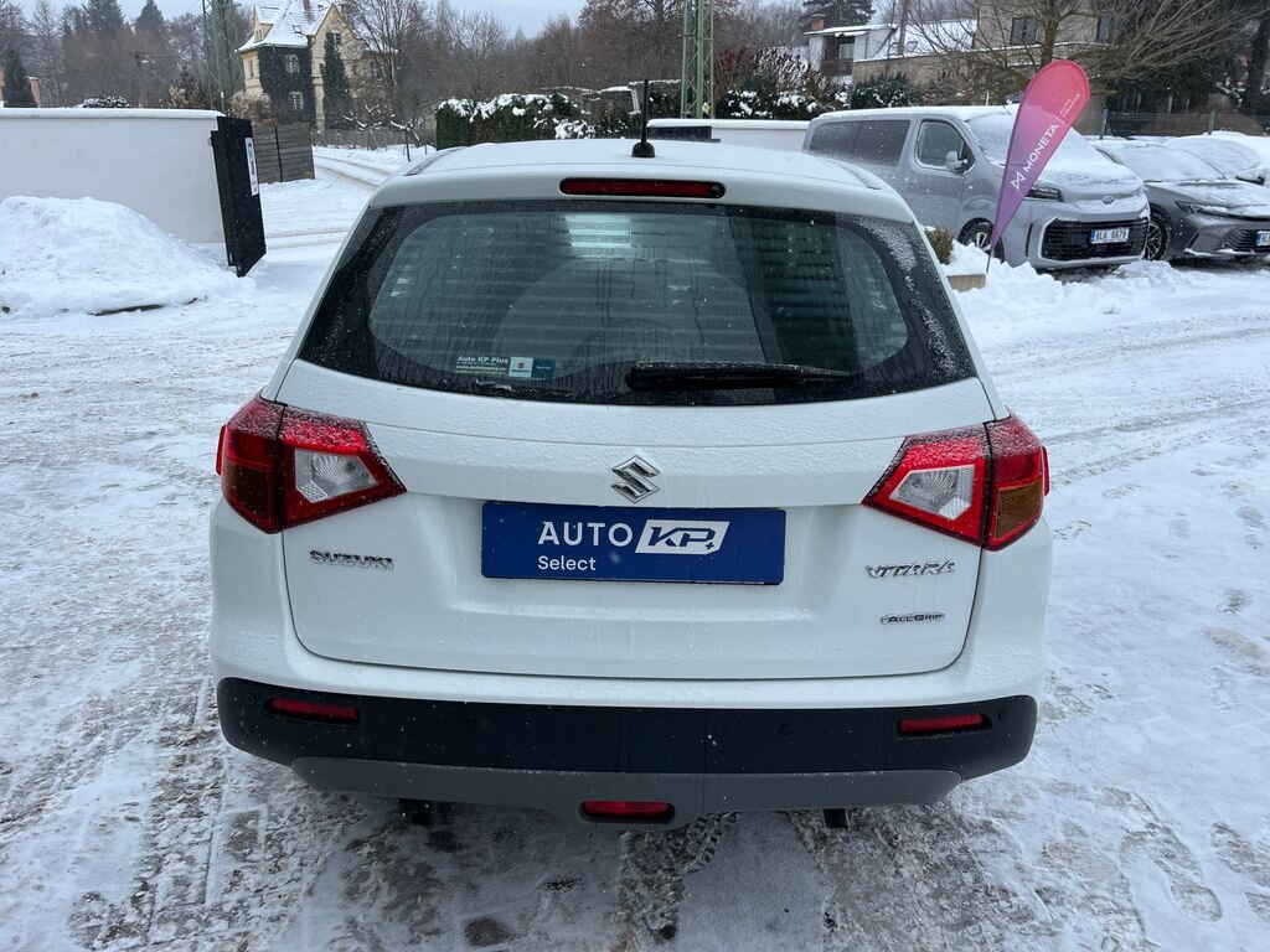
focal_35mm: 26
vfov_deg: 53.1
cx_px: 635
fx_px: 954
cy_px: 476
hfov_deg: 67.3
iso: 50
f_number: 1.6
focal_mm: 5.1
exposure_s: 1/891
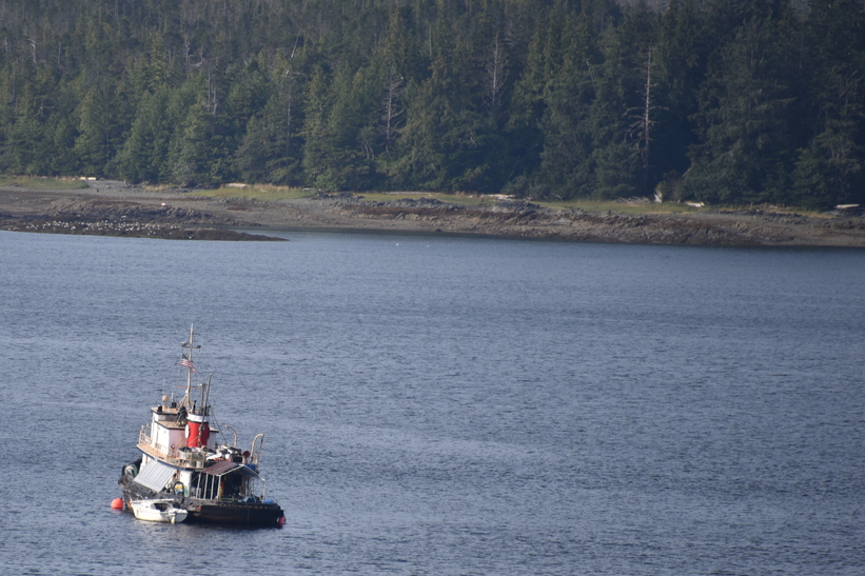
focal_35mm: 468
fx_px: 11242
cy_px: 388
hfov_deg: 4.4
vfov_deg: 2.9
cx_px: 194
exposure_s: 1/640
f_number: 5.6
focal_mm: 300
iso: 160
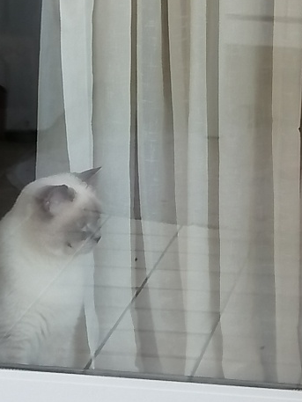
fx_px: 2000
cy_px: 181
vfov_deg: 11.5
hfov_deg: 8.6
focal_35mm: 172
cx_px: 180
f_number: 1.8
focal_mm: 3.95
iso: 100
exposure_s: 1/100
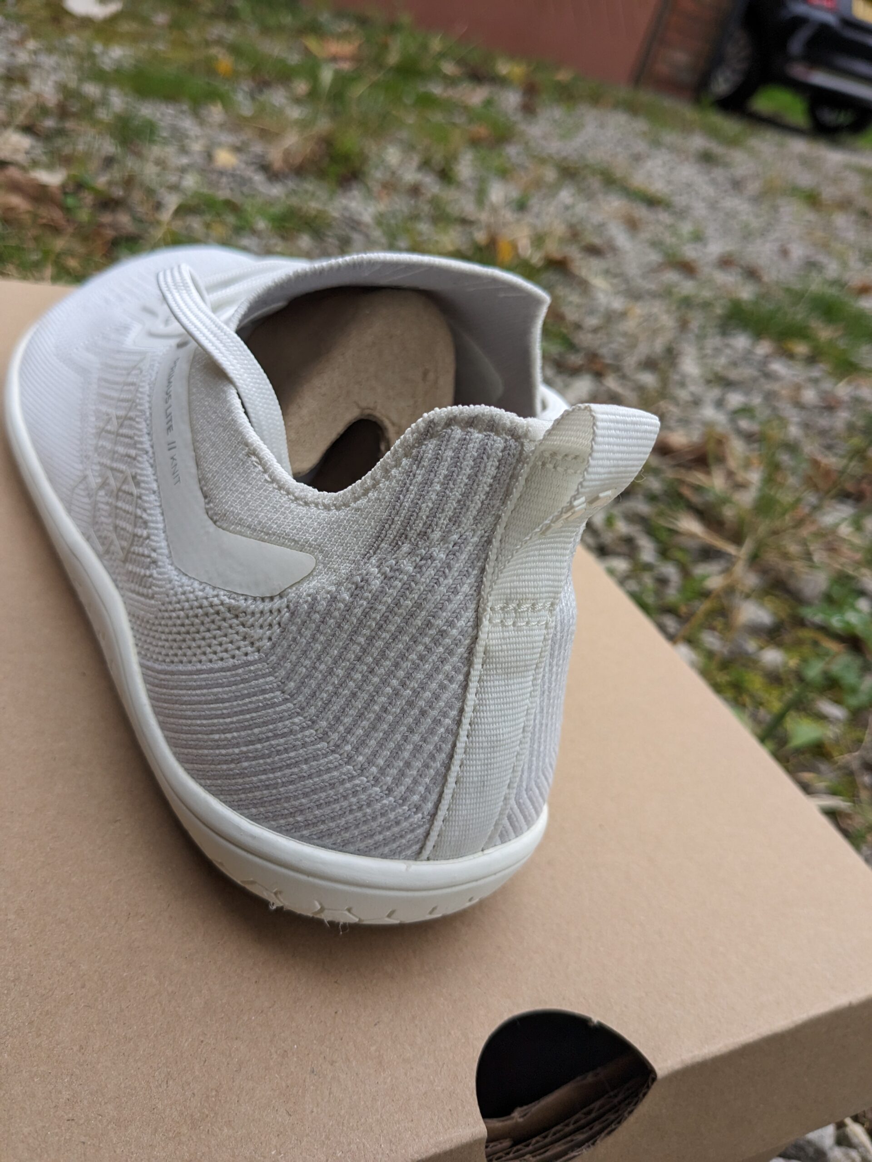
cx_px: 436
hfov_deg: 51.4
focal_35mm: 27
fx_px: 907
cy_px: 581
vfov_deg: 65.3
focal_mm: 4.38
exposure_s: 1/403
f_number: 1.73
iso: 49
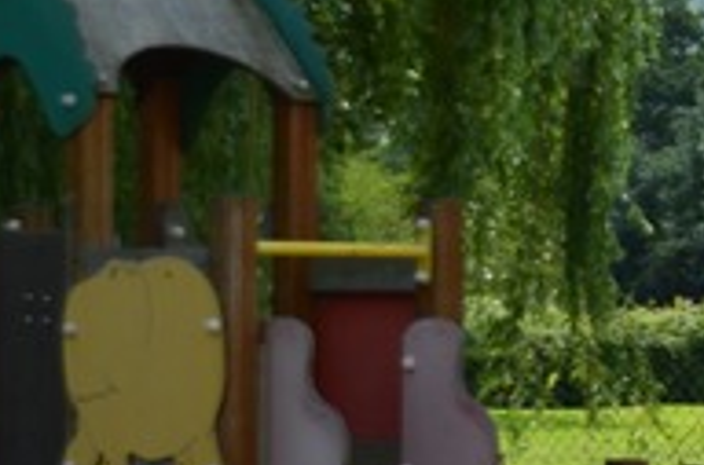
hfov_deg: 7.9
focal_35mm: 250
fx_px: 4877
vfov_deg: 5.5
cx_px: 1368
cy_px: 297
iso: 100
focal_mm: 32
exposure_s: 1/200
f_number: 7.1
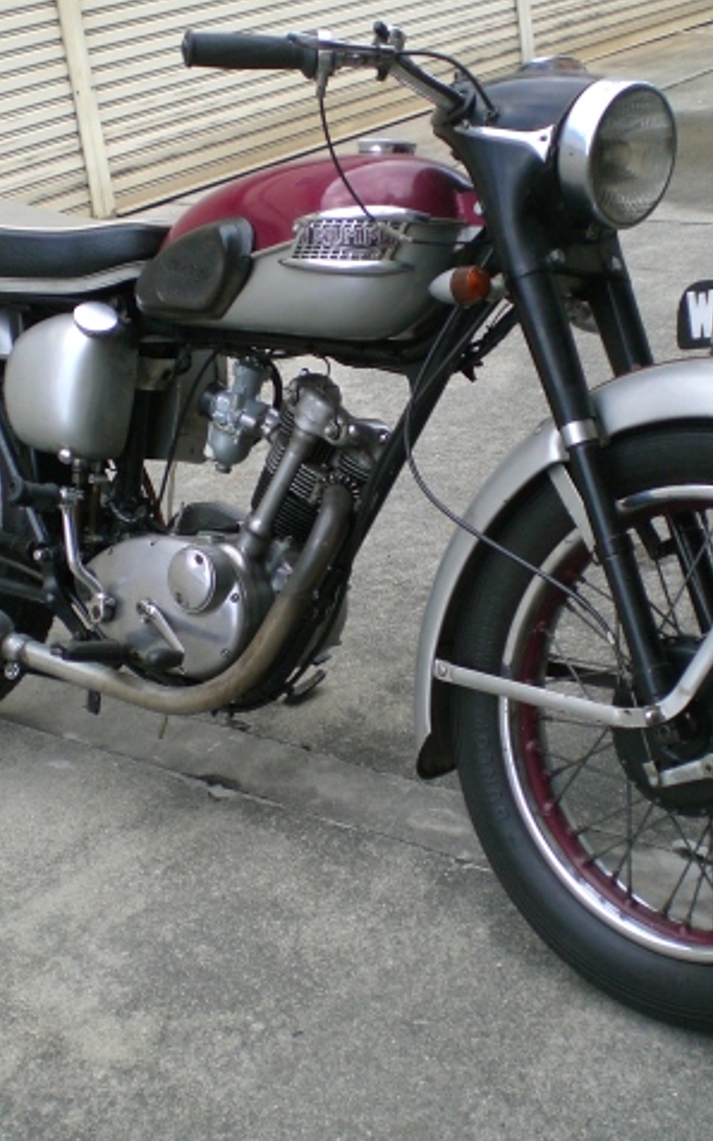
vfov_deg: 37.5
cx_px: 373
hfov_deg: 24.0
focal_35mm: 54
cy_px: 572
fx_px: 1679
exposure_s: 1/200
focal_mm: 6.3
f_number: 3.1
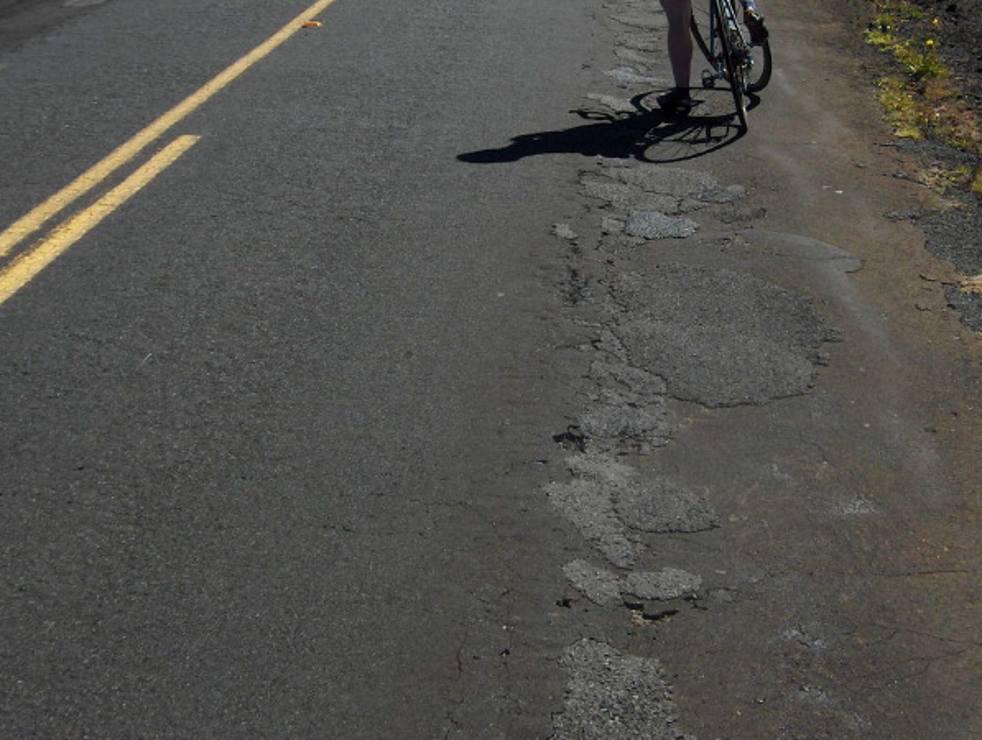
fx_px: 1847
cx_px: 600
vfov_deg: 22.6
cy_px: 273
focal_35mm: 65
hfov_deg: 29.7
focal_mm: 8
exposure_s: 1/515
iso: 100
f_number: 4.8
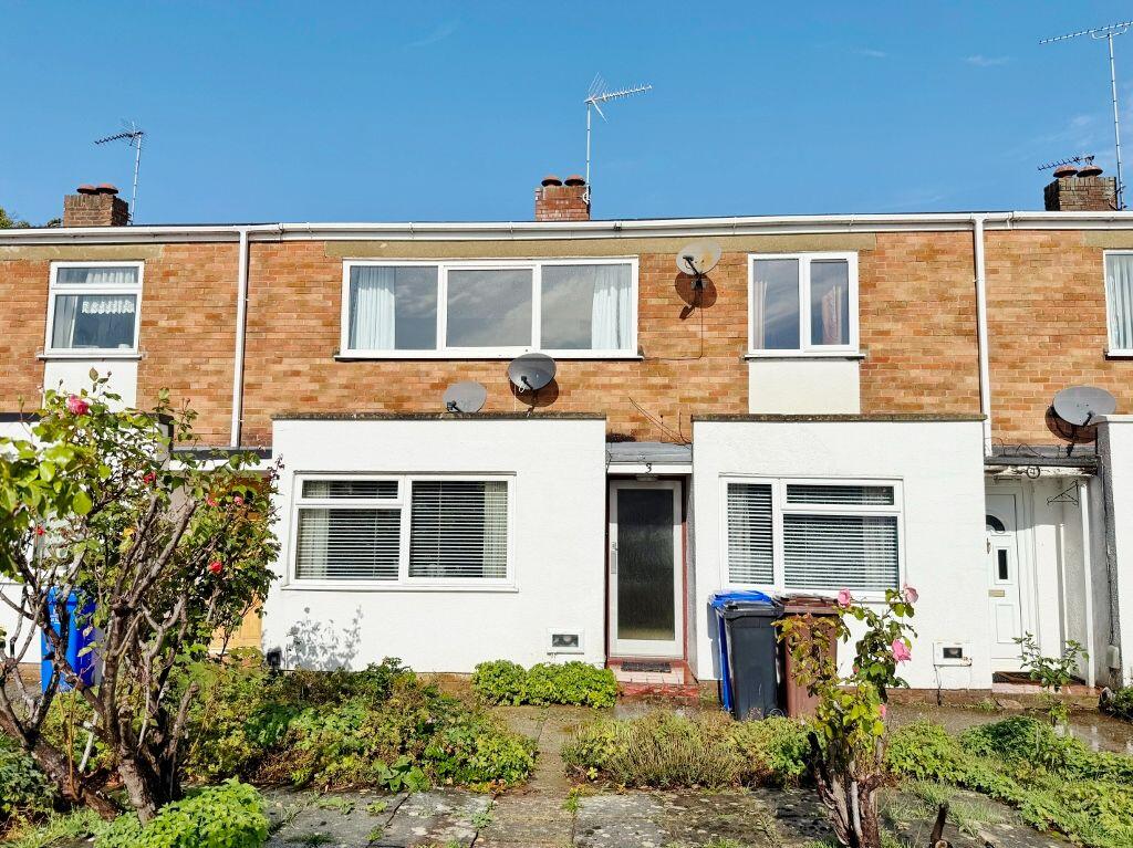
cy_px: 424
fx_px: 785
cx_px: 566
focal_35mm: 24
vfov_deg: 56.8
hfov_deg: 71.6
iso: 64
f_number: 1.78
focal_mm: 6.76
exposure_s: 1/14286
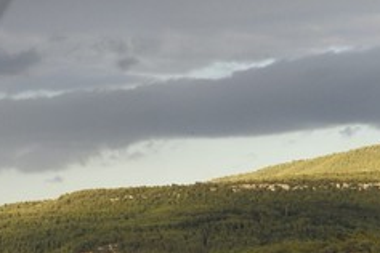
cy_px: -328
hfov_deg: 6.4
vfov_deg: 4.4
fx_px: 3209
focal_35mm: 304
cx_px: -574
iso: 400
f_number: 8
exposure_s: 1/250
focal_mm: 45
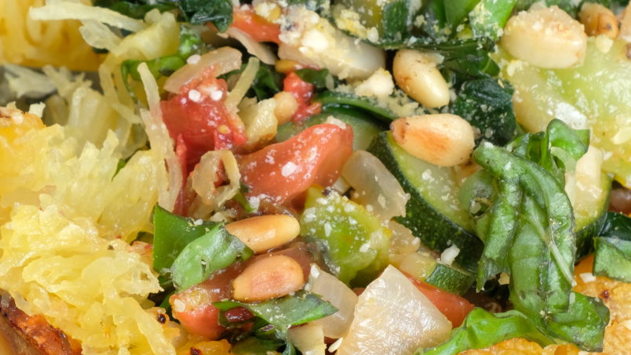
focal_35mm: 220
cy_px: 174
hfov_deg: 9.8
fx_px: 3681
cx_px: 256
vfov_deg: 5.5
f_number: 11
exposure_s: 1/60
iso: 800
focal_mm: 74.4
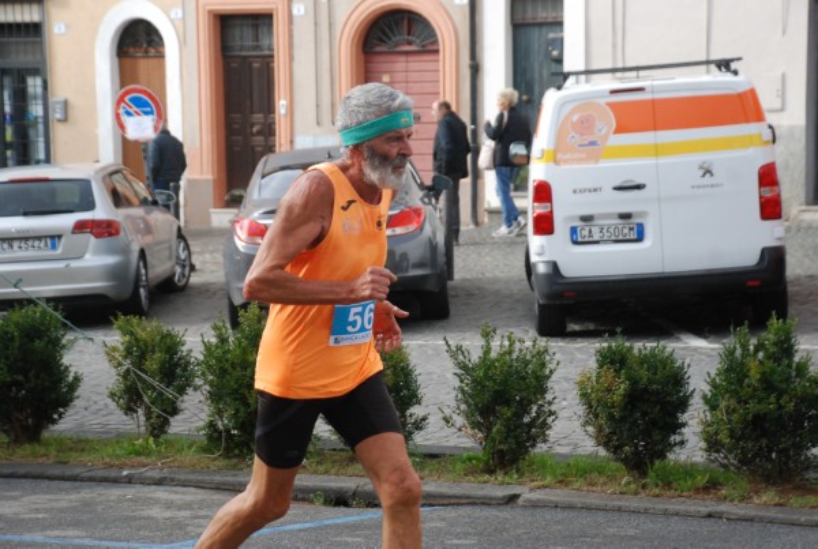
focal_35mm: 112
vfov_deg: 12.2
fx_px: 2562
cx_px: 409
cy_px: 274
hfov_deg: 18.1
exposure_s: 1/800
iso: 1000
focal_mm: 75
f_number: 5.6
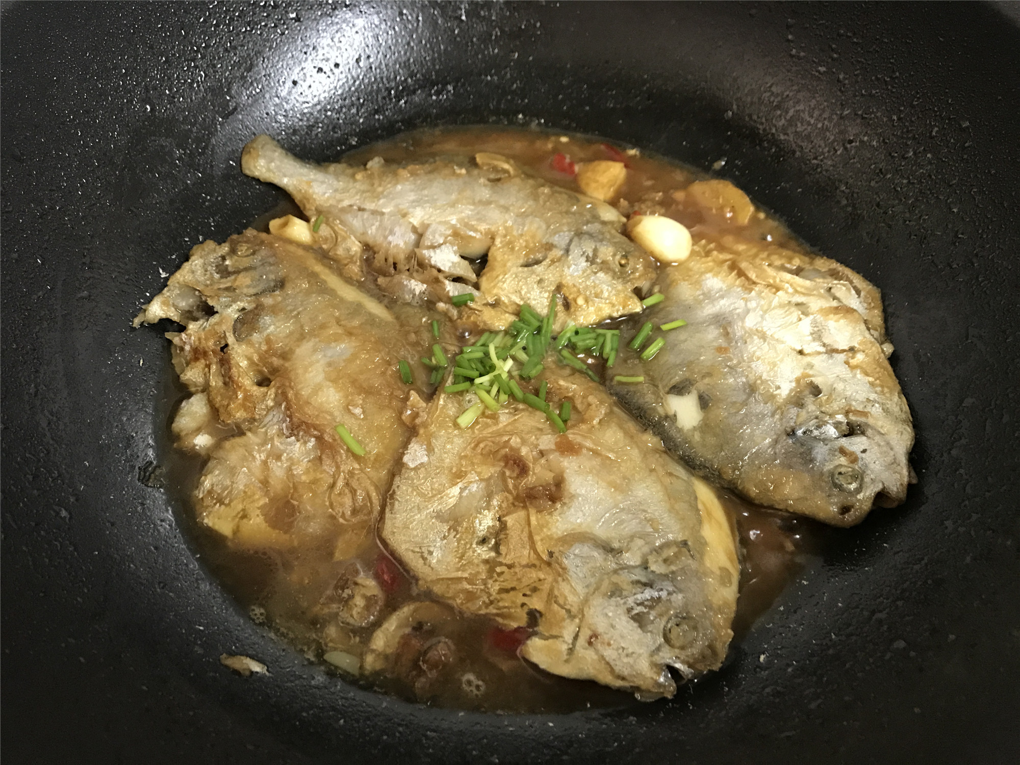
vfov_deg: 49.7
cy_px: 382
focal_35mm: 28
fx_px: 825
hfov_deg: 63.4
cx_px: 510
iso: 100
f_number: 1.8
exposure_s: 1/14
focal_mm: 3.99
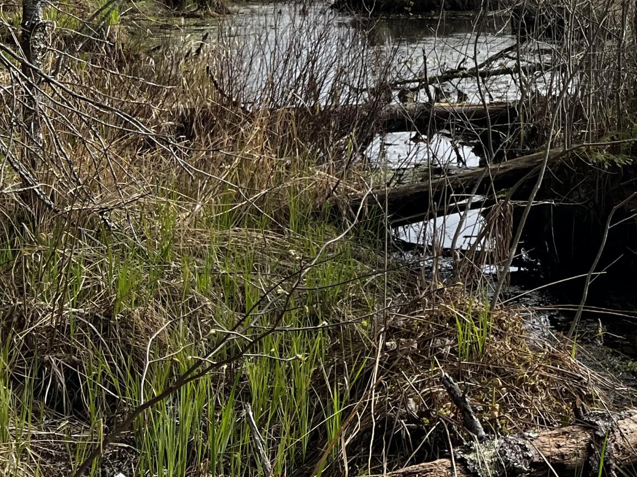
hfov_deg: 26.4
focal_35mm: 67
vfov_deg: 21.1
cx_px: 725
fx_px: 1233
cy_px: -18
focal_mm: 5.7
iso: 50
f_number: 1.5
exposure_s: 1/6211
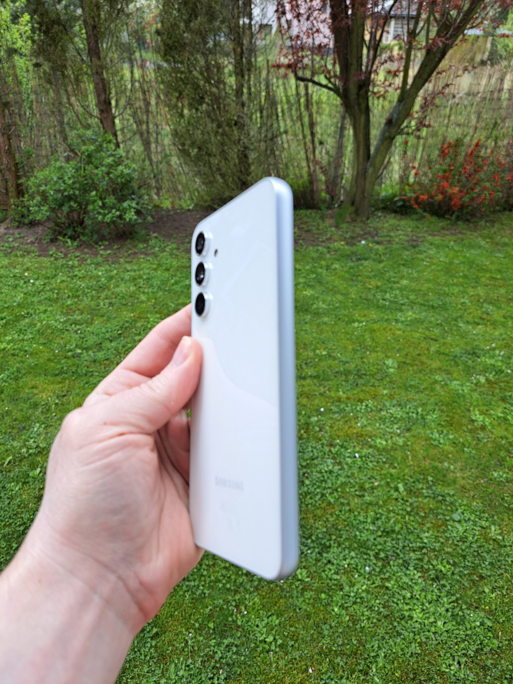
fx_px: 474
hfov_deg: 56.8
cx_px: 256
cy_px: 342
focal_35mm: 24
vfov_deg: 71.6
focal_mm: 5.23
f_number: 1.8
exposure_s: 1/201
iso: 50
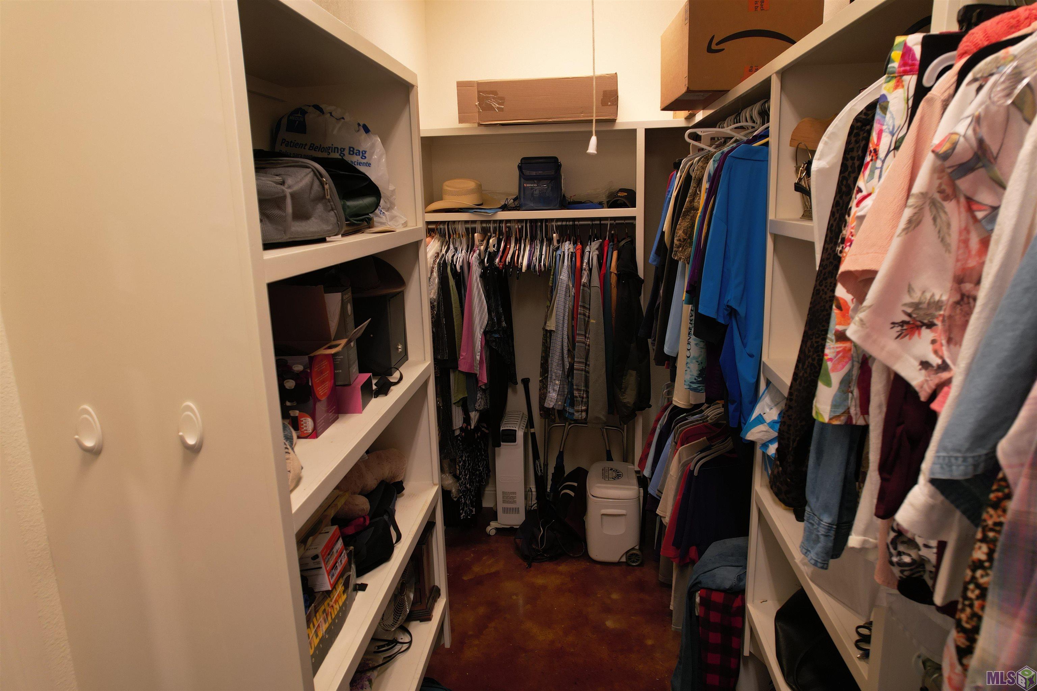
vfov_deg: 57.2
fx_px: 634
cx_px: 518
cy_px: 346
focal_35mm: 22
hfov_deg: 78.6
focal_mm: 8.38
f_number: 2.8
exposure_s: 1/20
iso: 100
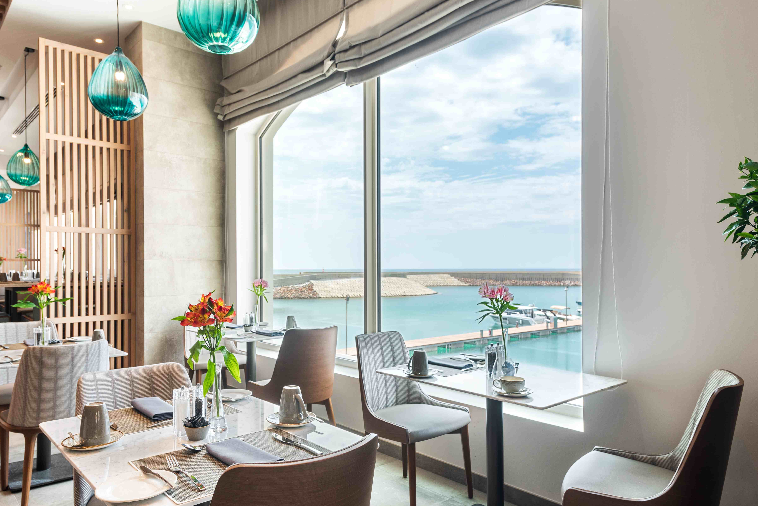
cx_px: 351
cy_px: 267
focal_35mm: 25
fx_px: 527
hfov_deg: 71.4
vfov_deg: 51.3
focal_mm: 20
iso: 100
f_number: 6.3
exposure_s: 1/25
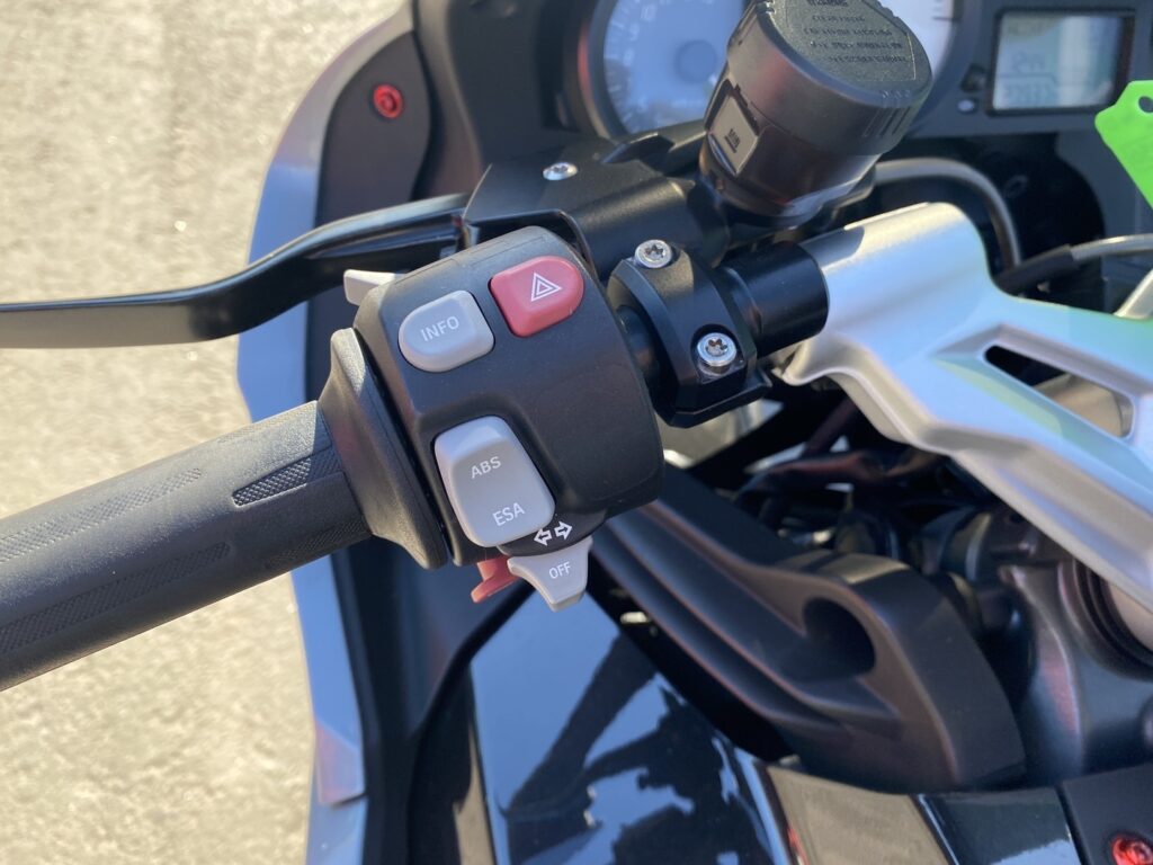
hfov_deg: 67.3
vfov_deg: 53.1
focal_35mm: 26
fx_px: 866
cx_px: 576
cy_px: 432
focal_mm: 4.25
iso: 32
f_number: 1.8
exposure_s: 1/395
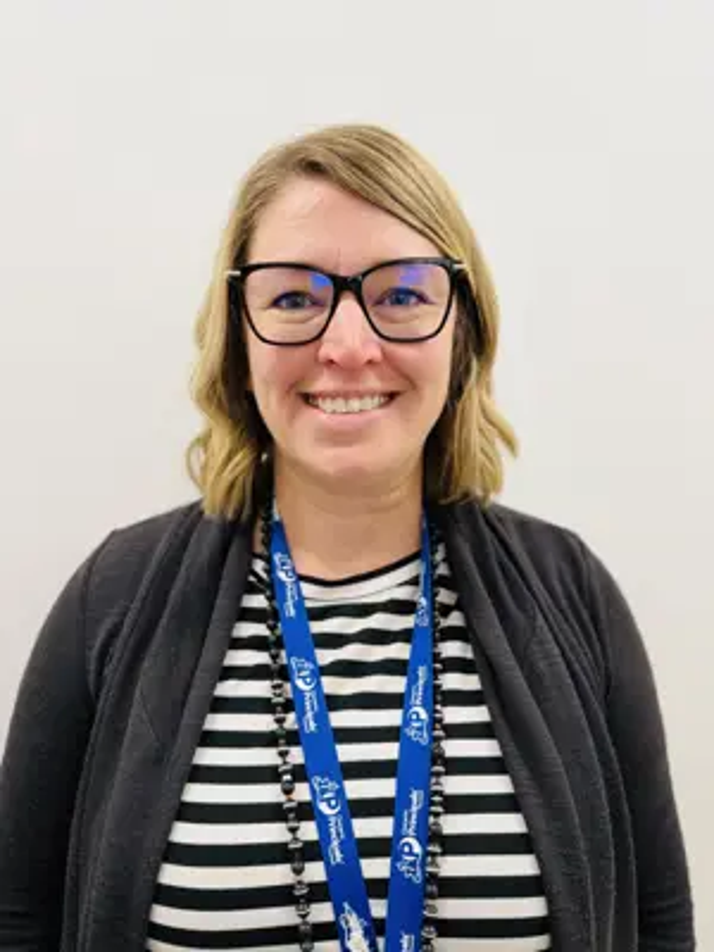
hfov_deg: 56.8
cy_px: 476
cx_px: 357
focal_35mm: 24
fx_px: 660
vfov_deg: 71.6
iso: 320
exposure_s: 1/60
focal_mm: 6.76
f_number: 1.78
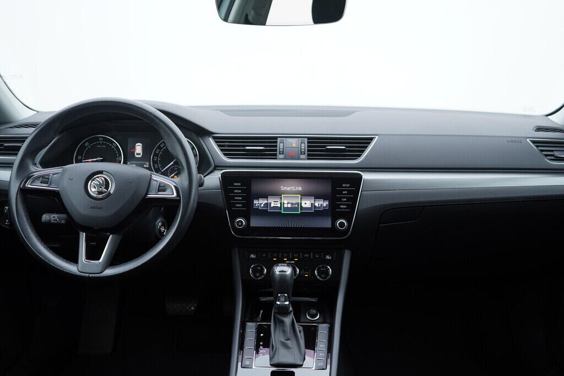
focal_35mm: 36
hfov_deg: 53.1
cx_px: 282
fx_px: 564
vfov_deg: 36.9
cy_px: 188
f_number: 3.2
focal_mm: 24
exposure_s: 1/40
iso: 125
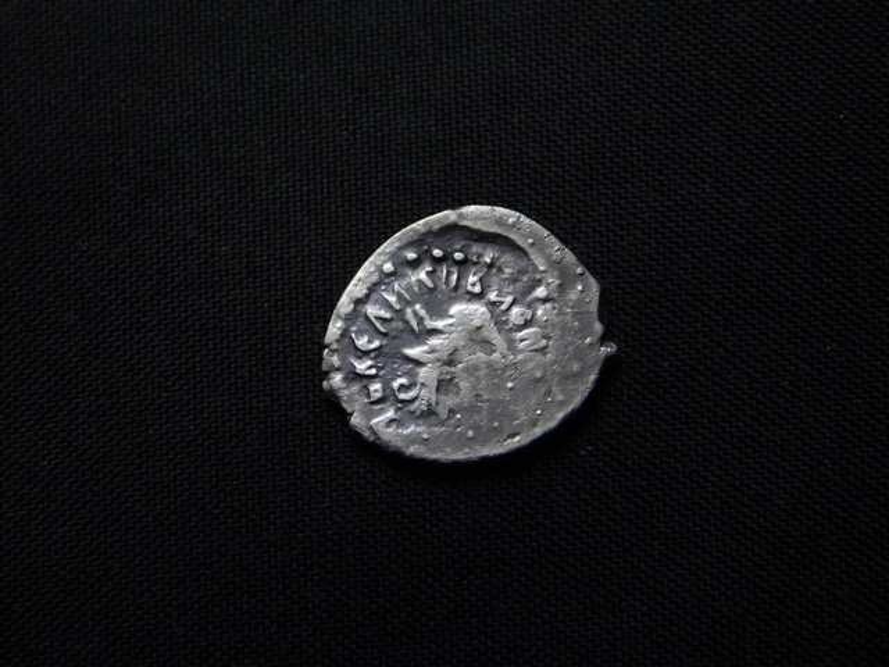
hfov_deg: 10.7
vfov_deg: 8.1
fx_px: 4725
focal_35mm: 184
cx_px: 444
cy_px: 334
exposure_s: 1/500
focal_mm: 32.7
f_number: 5.4
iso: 125
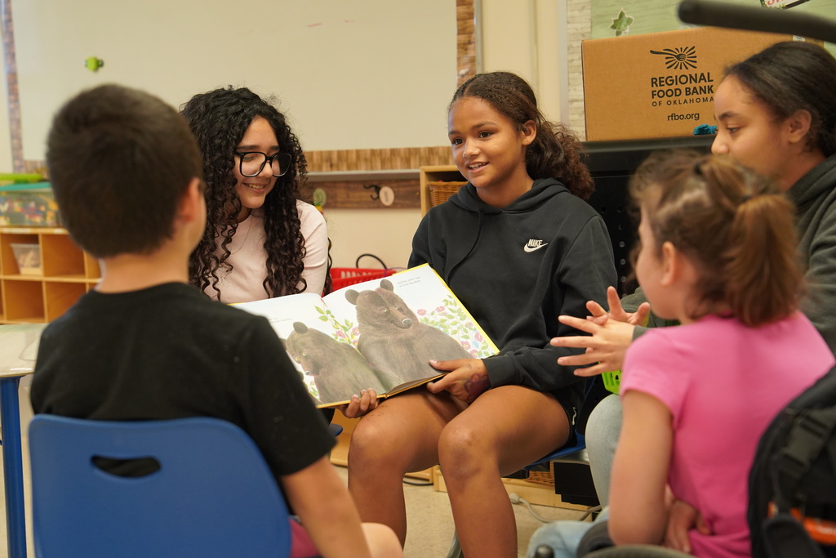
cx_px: 418
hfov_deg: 33.9
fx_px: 1370
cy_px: 279
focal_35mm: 59
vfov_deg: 23.0
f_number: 4
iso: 3200
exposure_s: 1/160
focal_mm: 59
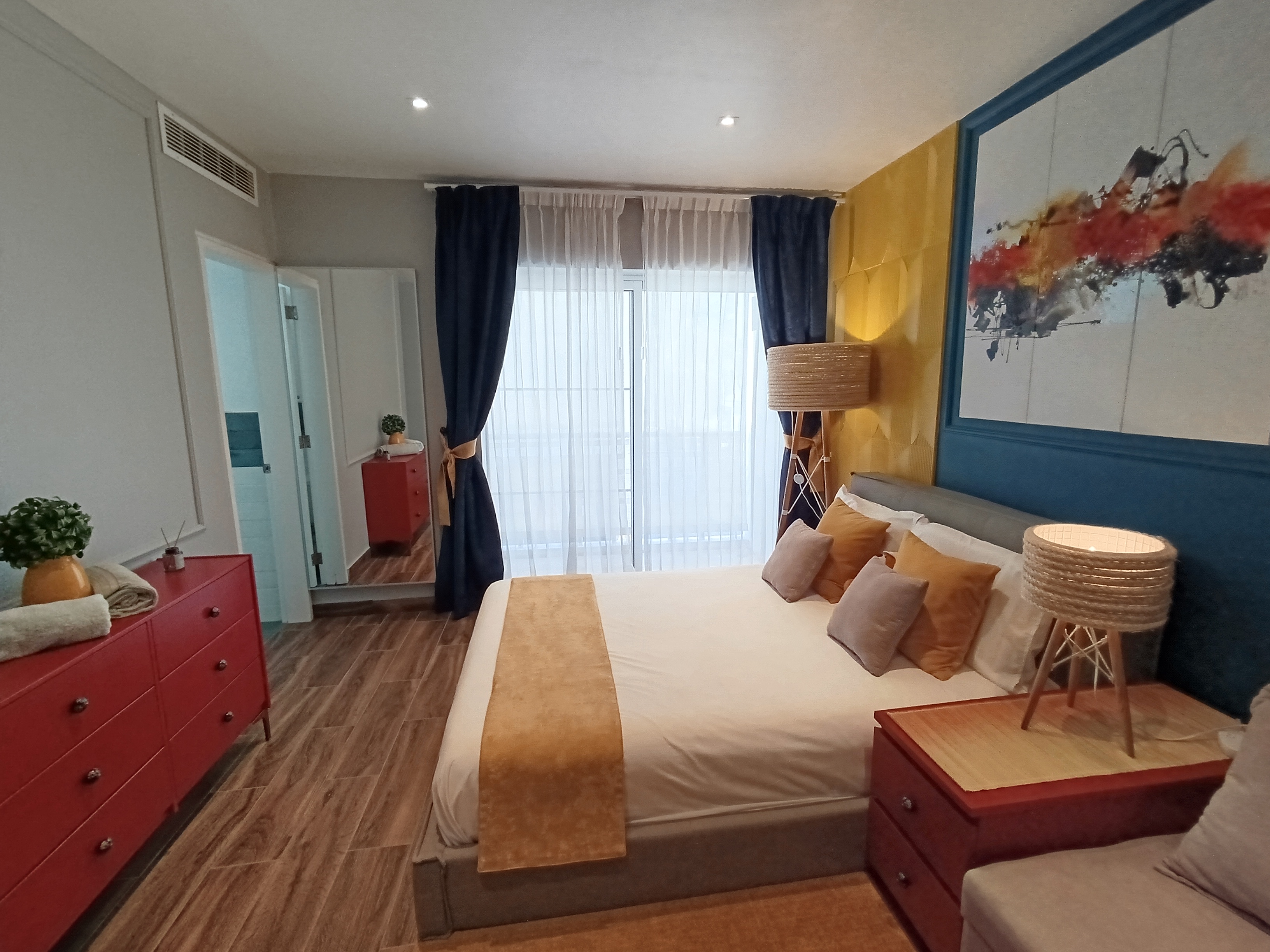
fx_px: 587
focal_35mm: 16
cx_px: 635
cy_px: 476
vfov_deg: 78.1
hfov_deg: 94.5
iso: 200
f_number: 2.2
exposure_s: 1/50
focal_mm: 1.65
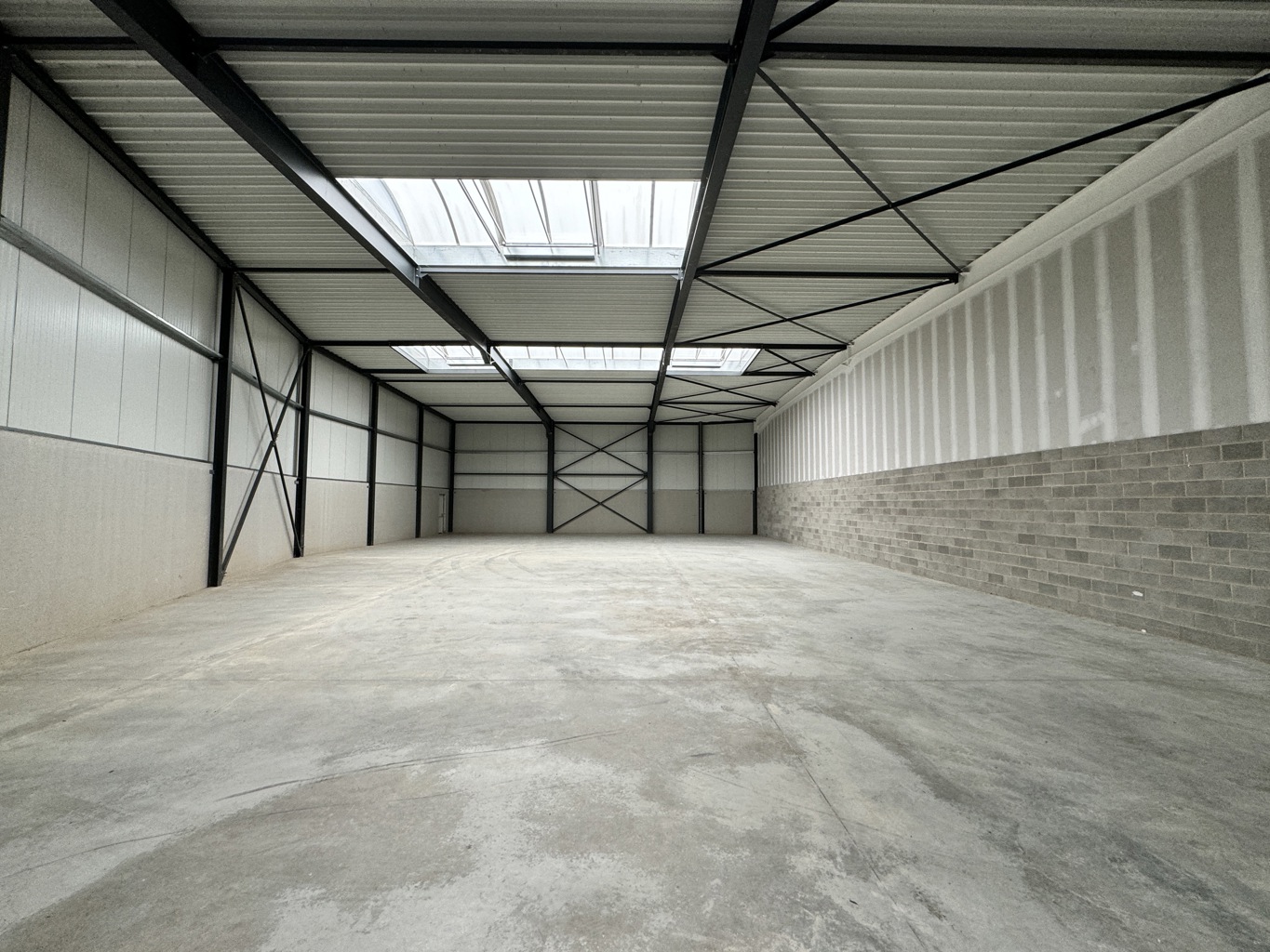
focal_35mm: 14
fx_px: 514
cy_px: 476
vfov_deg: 85.7
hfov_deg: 102.1
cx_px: 635
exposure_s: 1/99
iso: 125
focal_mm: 2.22
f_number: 2.2
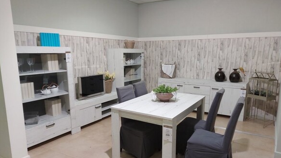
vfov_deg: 42.8
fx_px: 201
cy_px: 89
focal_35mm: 27
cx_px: 144
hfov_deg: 69.8
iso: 160
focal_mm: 5.23
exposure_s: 1/60
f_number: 1.8
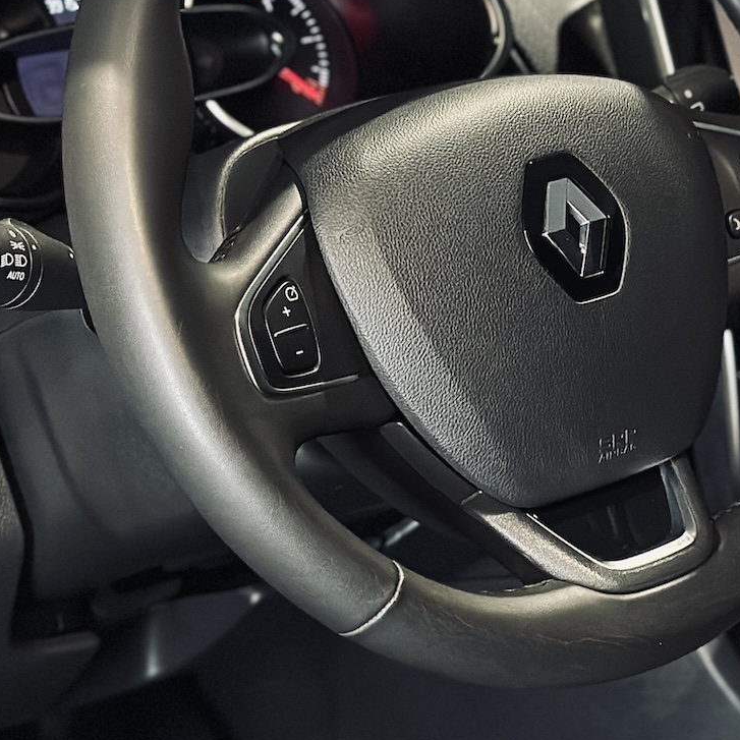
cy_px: 345
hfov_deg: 15.5
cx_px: 597
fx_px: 2709
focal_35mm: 112
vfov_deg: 15.6
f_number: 1.78
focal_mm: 6.86
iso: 1000
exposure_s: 1/30
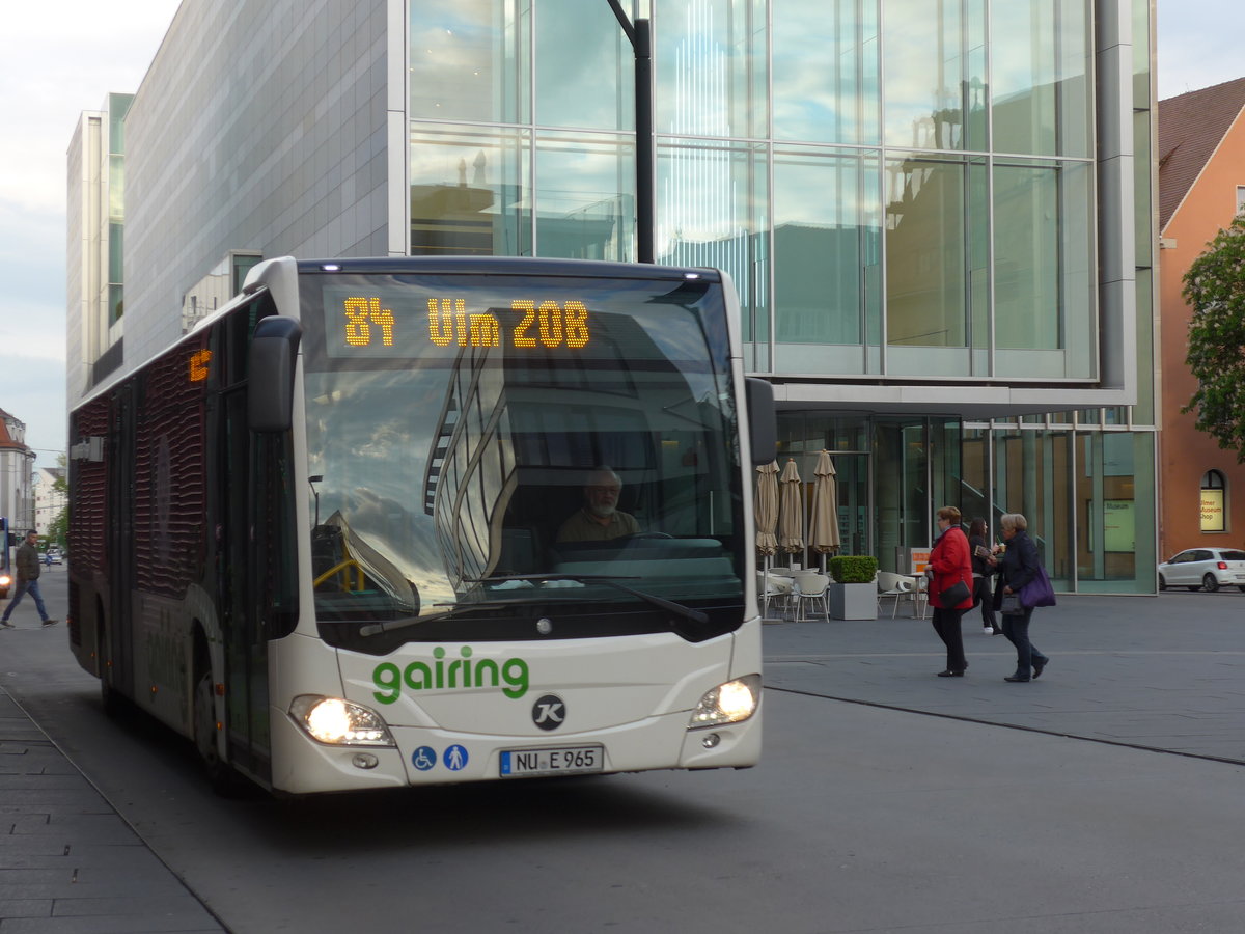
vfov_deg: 24.8
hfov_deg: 32.7
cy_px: 467
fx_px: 2122
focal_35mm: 59
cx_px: 622
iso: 80
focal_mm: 12
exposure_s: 1/125
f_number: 3.5
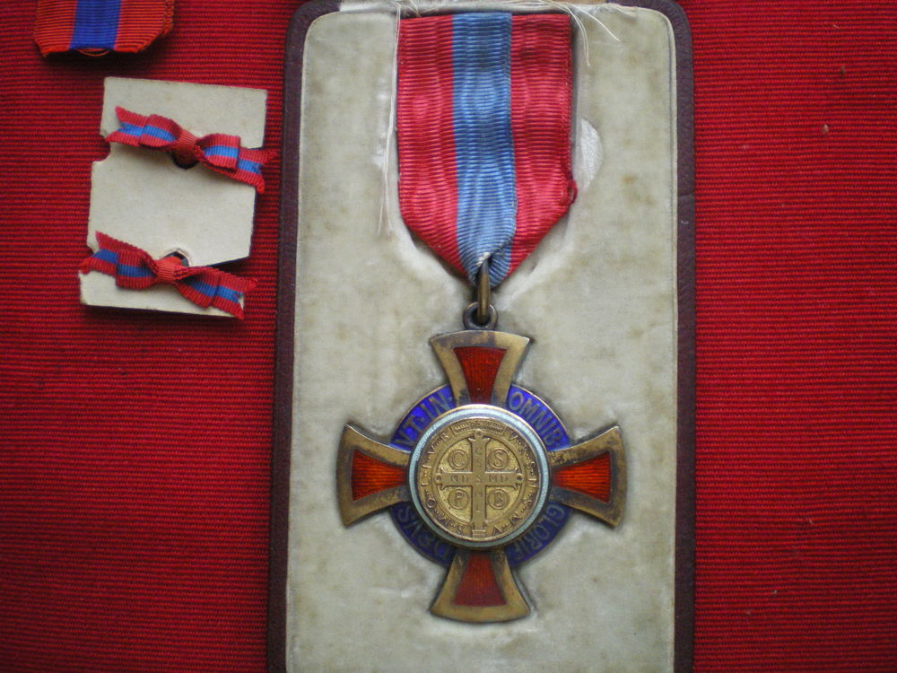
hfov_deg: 49.0
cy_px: 336
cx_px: 448
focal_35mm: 38
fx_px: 985
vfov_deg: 37.7
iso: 400
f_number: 3.1
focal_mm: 6.3
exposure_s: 1/25
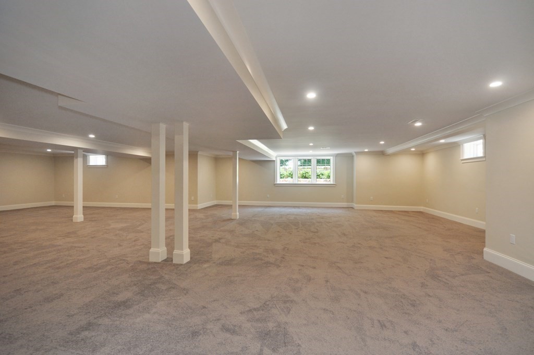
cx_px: 267
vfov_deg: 71.9
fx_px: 244
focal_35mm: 16
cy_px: 178
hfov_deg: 95.1
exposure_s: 1/40
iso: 400
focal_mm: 11
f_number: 5
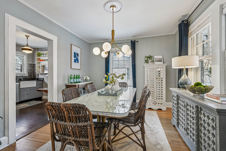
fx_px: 100
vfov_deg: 73.7
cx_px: 113
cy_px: 76
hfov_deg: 96.7
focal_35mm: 16
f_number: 8
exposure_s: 1/30
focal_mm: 16
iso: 400
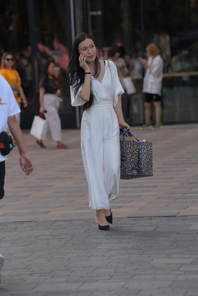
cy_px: 148
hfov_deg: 6.9
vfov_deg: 10.3
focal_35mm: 200
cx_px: 99
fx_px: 1650
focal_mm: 200
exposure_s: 1/320
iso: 500
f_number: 5
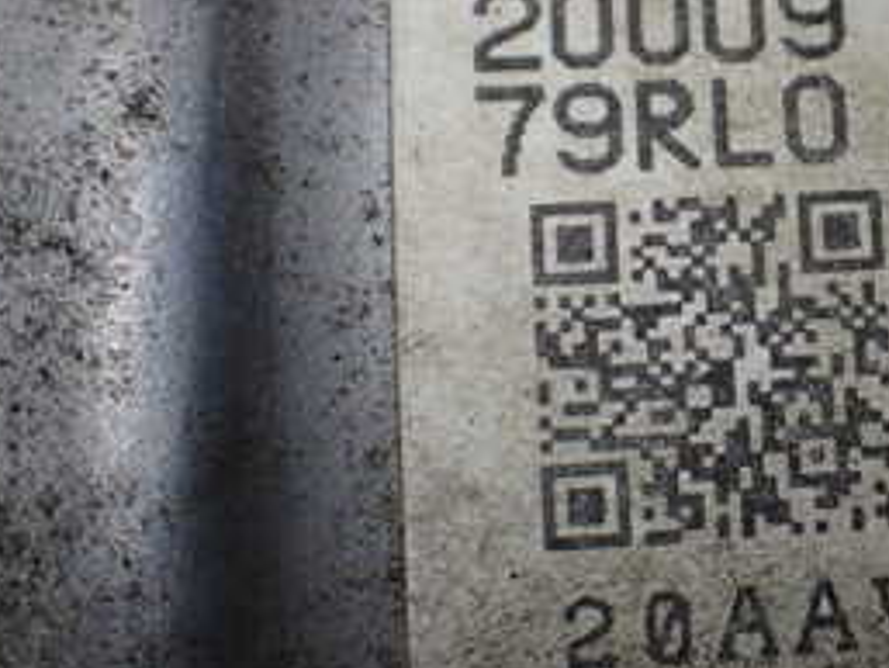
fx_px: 1799
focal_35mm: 70
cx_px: 931
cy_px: 249
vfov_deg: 21.0
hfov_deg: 26.0
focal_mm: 5.4
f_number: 2.3
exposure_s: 1/200
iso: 100
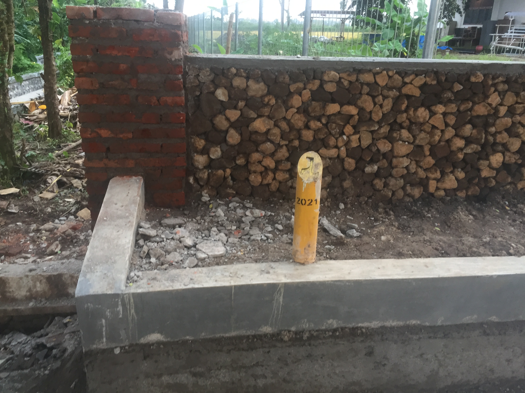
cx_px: 262
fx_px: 440
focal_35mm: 29
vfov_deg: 48.2
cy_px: 196
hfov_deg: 61.7
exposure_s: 1/33
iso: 125
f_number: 2.2
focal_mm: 4.15
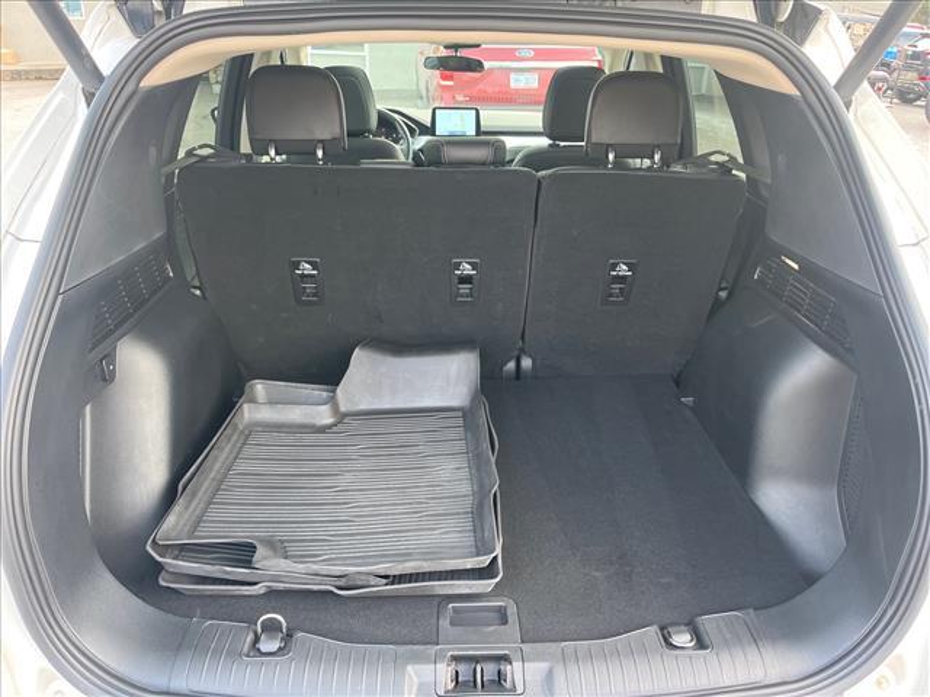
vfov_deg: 53.1
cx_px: 465
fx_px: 699
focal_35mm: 26
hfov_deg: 67.3
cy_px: 348
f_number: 1.6
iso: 125
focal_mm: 5.1
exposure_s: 1/107
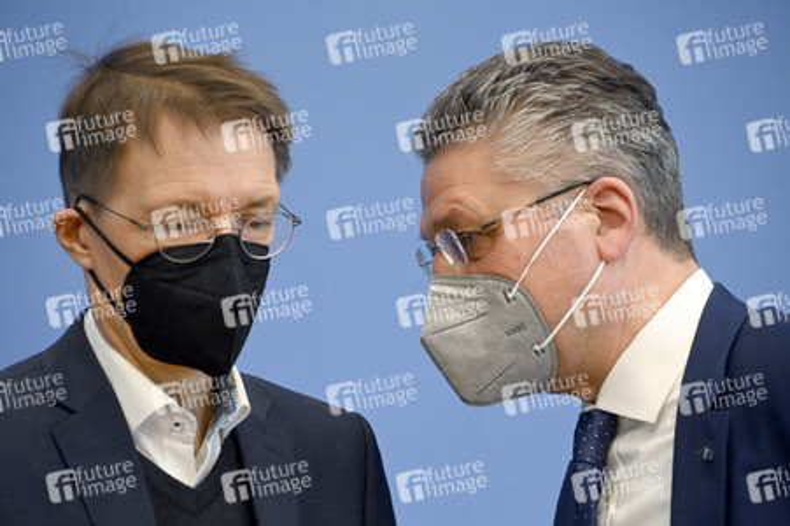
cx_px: 395
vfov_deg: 7.2
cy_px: 263
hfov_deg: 10.8
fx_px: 4166
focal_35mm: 190
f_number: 5.6
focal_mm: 190
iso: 3200
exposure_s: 1/400
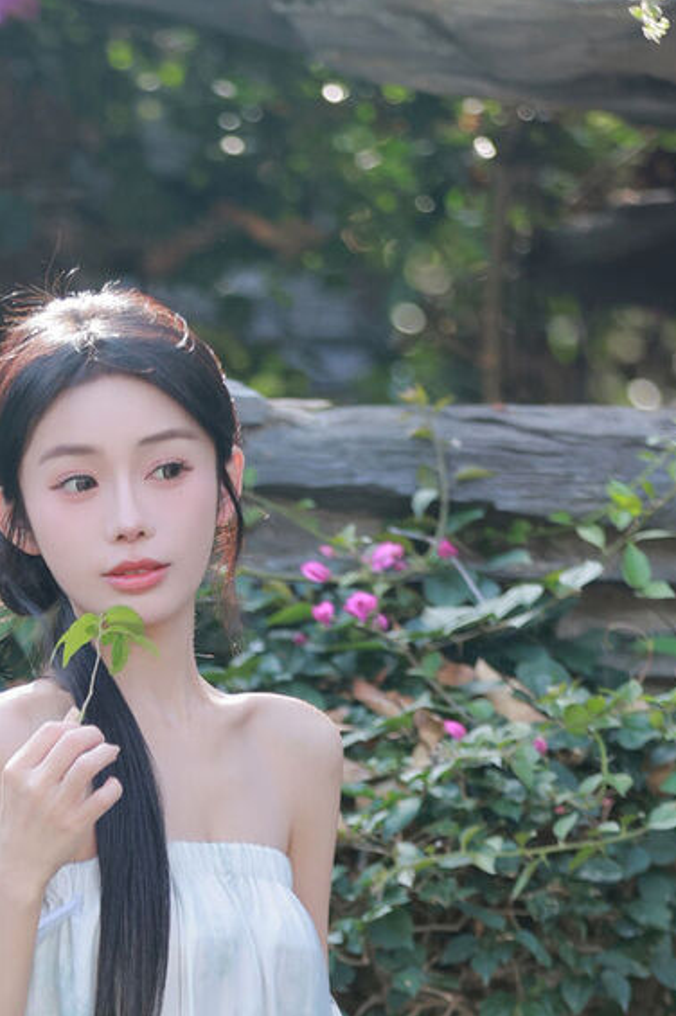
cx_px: 151
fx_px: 9362
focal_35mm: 332
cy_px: 907
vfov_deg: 6.2
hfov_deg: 4.1
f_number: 2.8
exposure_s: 1/640
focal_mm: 120
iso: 500
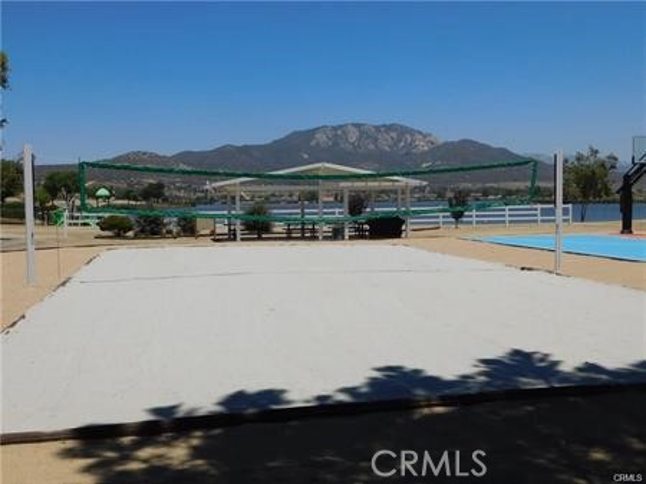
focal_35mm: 40
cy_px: 242
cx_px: 323
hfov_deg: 46.8
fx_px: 746
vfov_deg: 35.9
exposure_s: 1/800
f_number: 7.2
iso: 125
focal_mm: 7.1
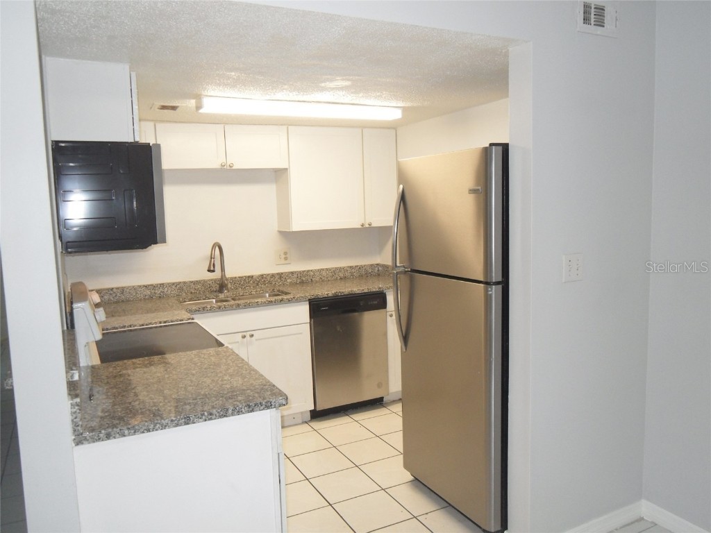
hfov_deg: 63.4
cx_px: 356
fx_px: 575
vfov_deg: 49.7
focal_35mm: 28
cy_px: 266
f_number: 3
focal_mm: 5
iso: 200
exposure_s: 1/45
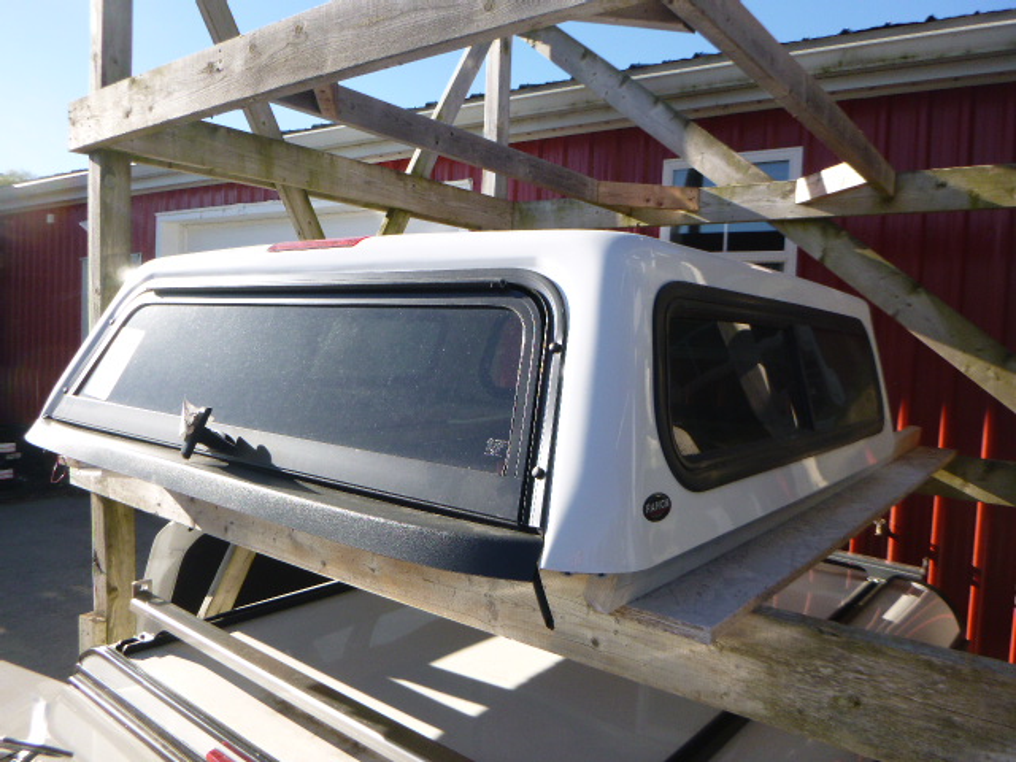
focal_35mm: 25
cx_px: 508
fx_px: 734
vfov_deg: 54.9
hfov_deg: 69.4
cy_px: 381
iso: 100
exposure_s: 1/250
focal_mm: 4.5
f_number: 3.9
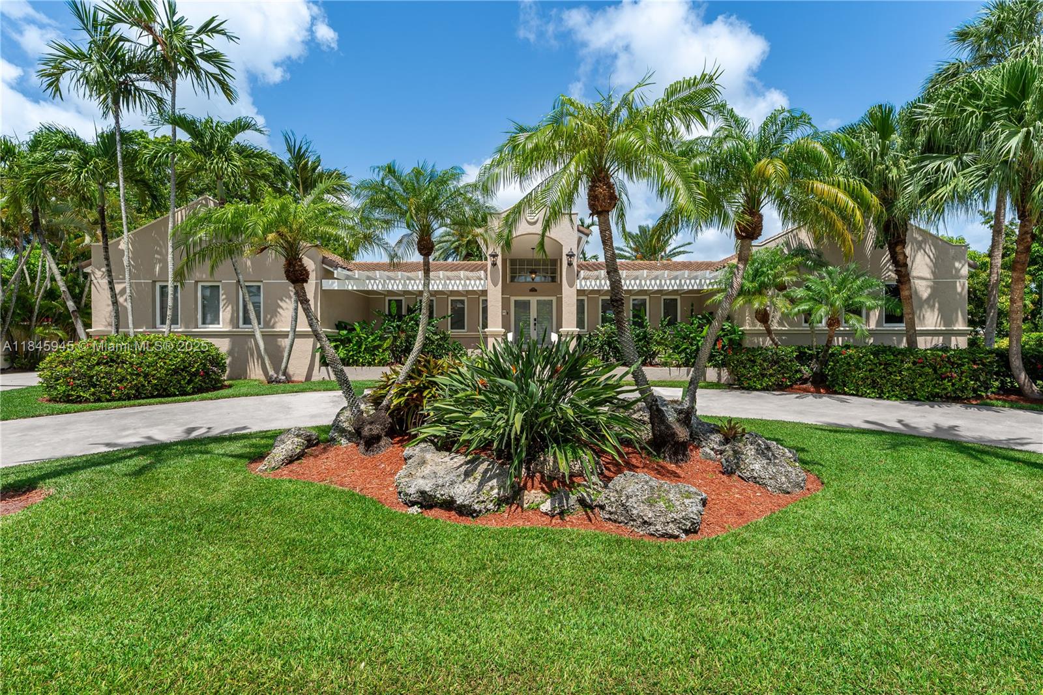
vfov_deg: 73.7
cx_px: 522
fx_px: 463
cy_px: 348
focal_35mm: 16
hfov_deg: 96.7
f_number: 9
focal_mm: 16
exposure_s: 1/160
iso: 100
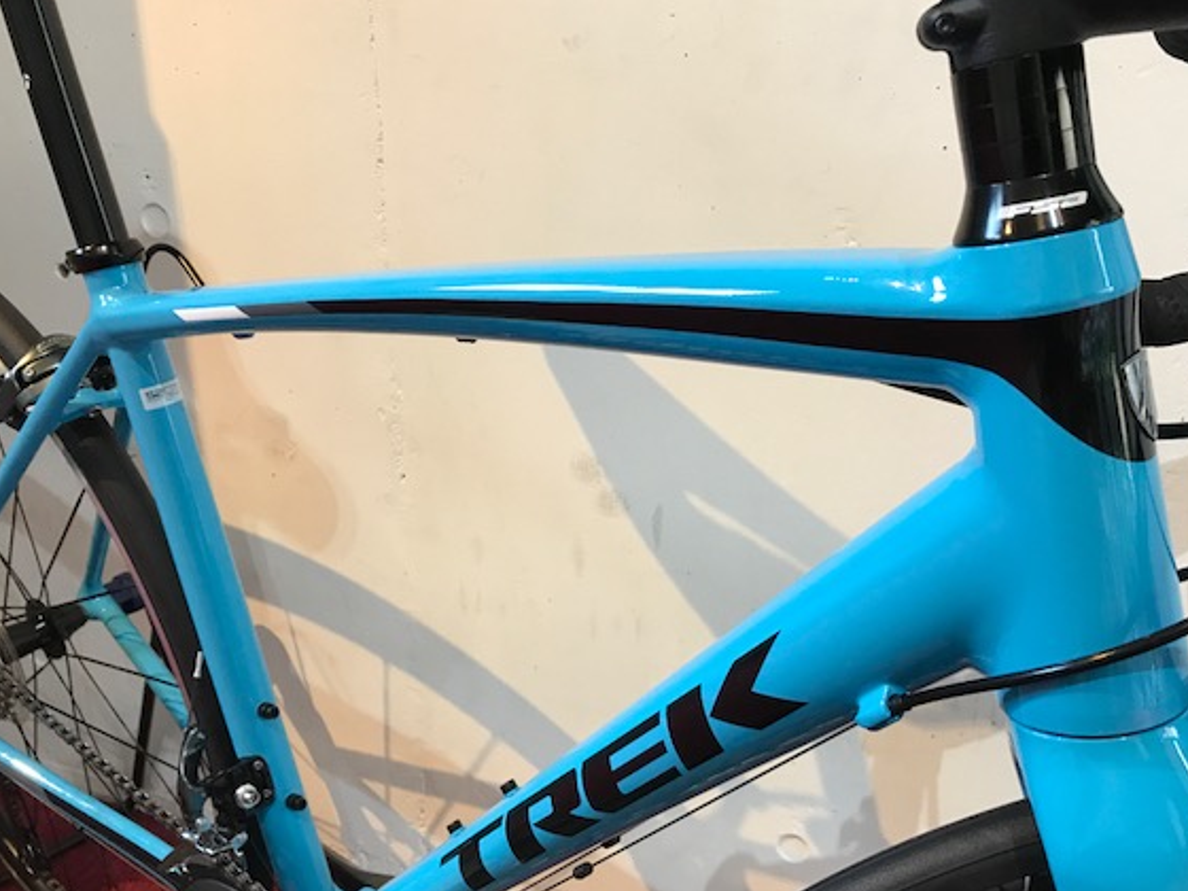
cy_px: 490
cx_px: 641
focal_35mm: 32
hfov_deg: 56.7
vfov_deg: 44.1
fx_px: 1098
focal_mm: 3.99
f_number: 1.8
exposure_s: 1/25
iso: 40
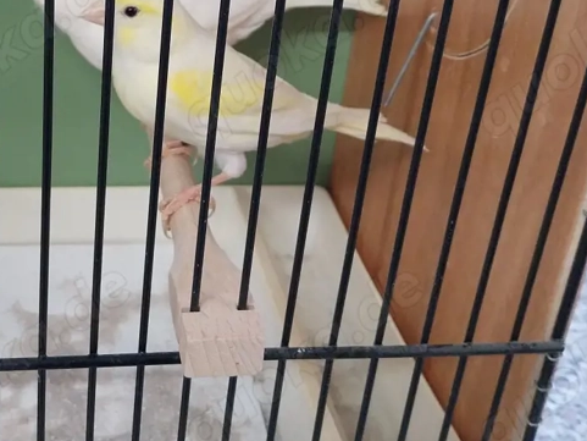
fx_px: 916
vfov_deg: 26.3
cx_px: 134
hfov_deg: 34.6
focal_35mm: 54
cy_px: 57
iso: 278
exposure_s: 1/50
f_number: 1.8
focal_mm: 4
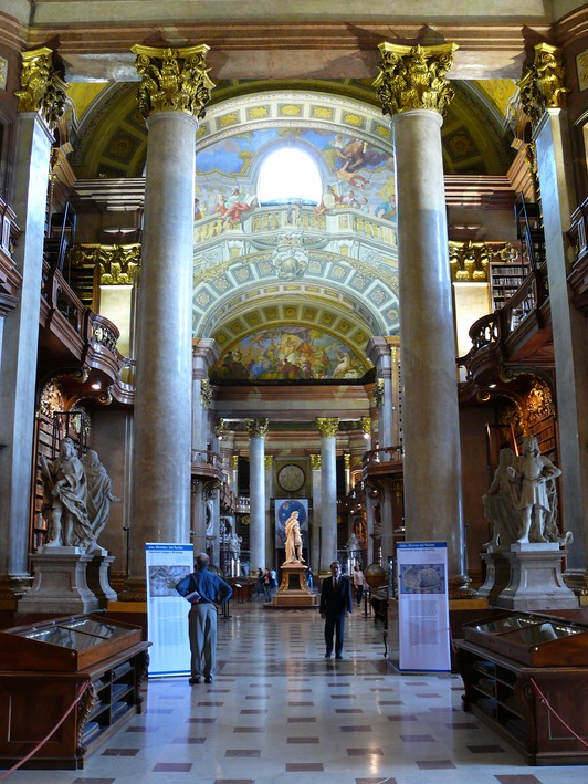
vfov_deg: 50.1
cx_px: 287
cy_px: 379
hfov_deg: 38.7
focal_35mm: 37
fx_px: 838
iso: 200
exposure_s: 1/8
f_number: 2.8
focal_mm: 7.4
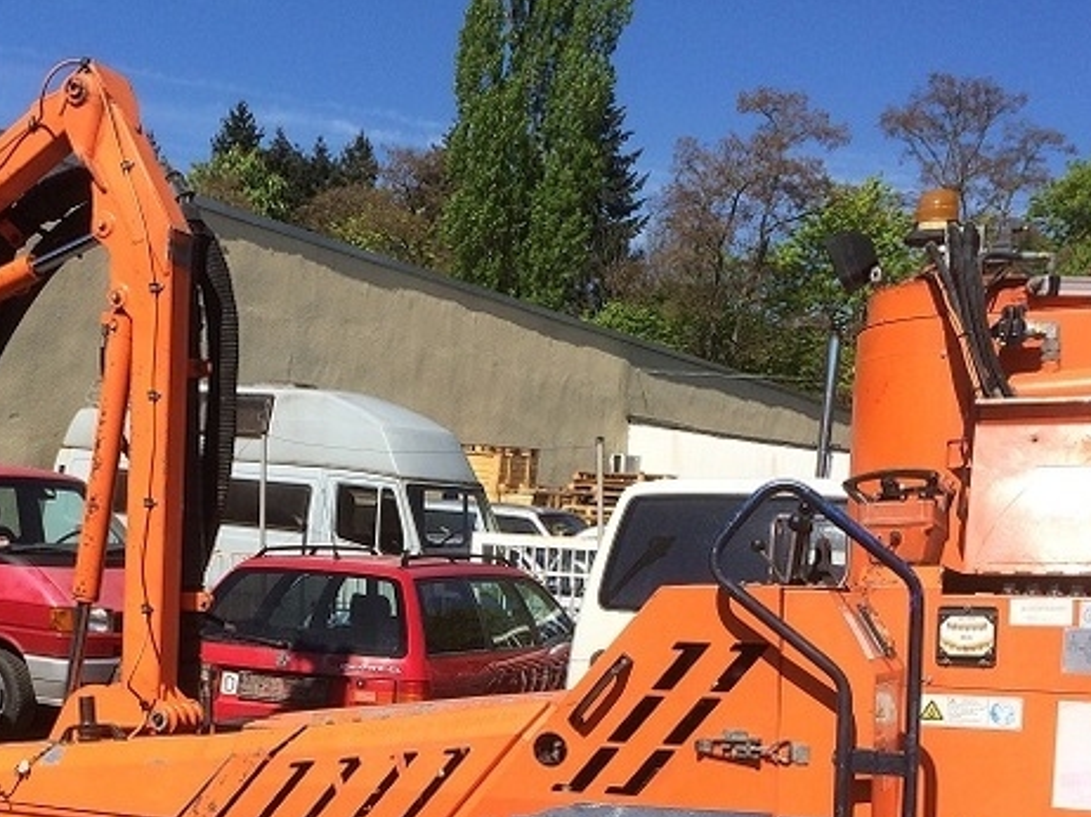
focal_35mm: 52
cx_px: 380
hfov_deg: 36.5
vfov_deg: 27.3
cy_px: 689
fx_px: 1638
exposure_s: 1/2415
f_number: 2.2
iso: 40
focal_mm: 4.12
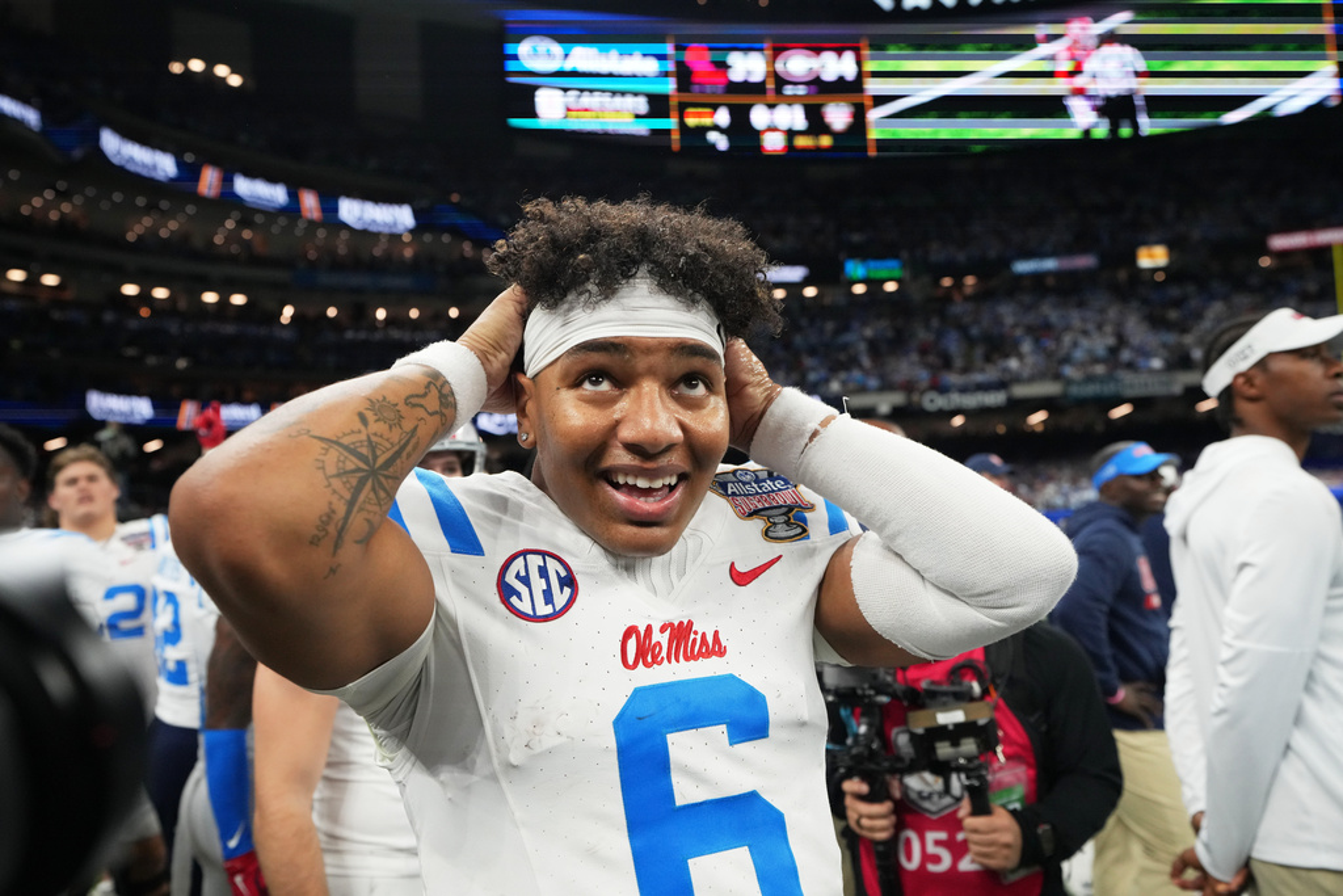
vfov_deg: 46.4
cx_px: 672
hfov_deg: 65.5
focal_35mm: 28
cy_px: 448
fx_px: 1045
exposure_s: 1/1600
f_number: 3.5
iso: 3200
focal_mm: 28
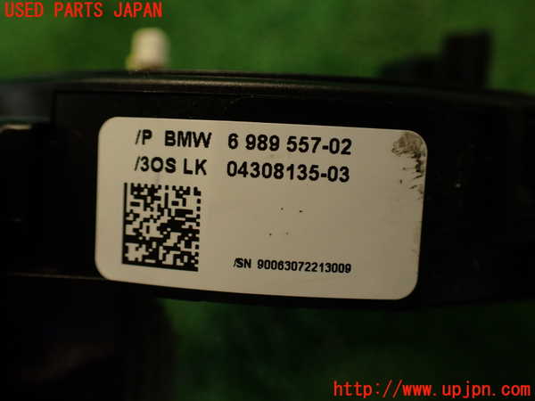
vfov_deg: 44.2
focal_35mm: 32
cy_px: 200
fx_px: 495
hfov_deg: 56.8
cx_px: 268
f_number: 2.4
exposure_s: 1/50
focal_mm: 5.79
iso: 200
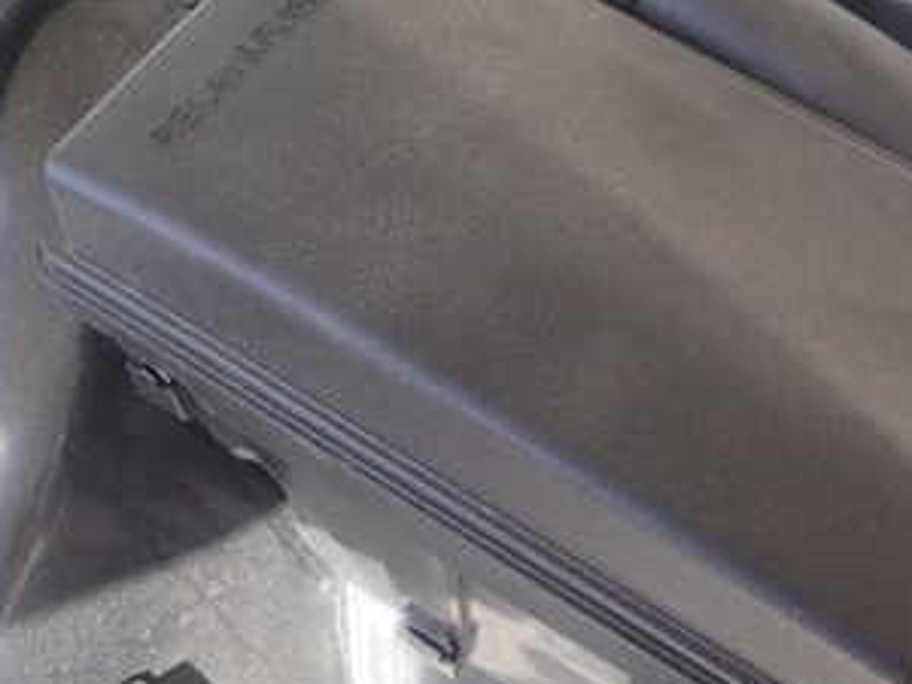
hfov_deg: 38.0
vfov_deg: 29.0
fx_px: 1317
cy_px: 413
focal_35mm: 50
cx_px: 547
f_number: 2
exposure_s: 1/60
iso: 200
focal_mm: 4.5
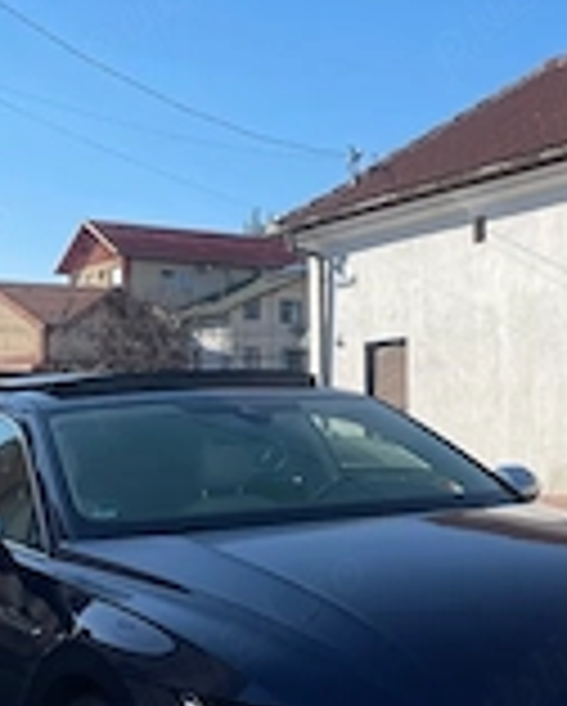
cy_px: 364
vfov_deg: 30.4
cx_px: 310
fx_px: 1298
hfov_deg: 24.6
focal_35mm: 62
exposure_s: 1/3922
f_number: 1.6
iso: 32
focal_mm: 5.1
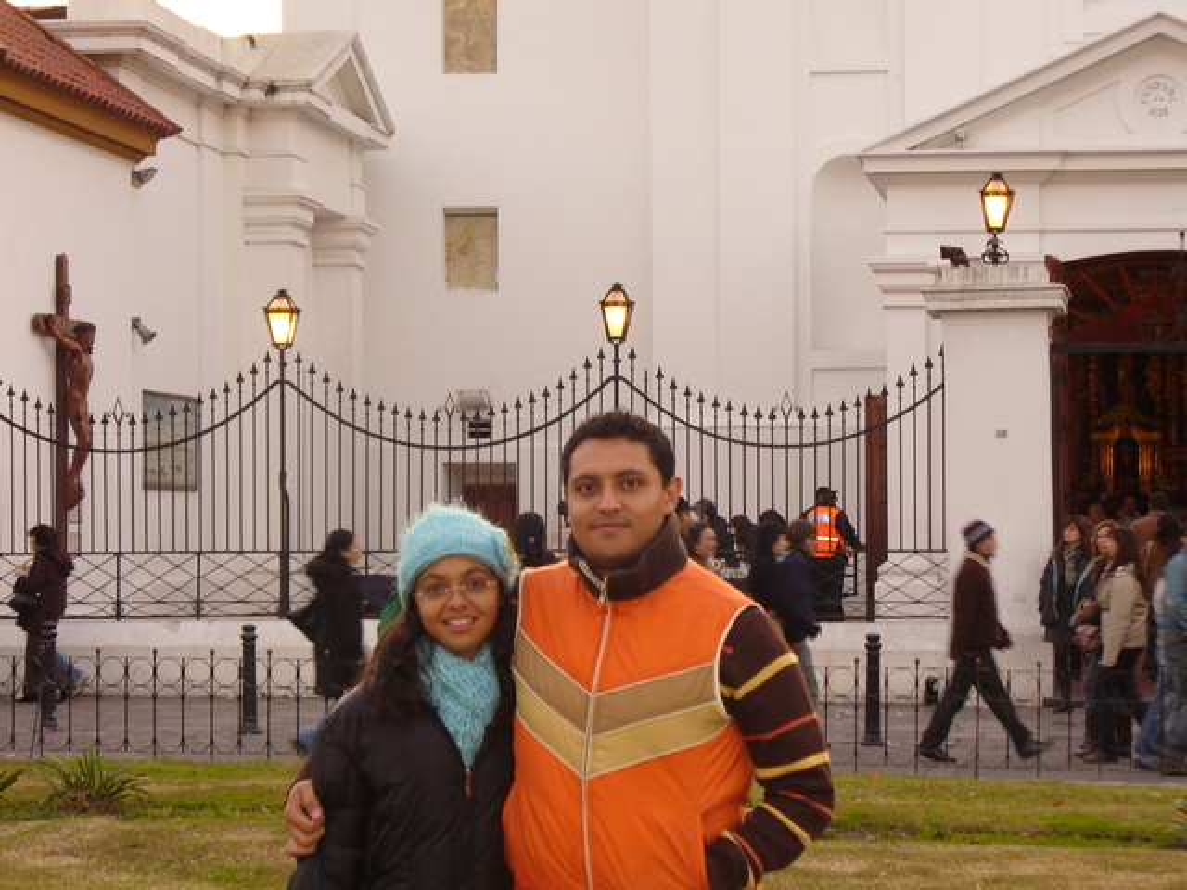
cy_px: 445
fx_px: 3360
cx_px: 594
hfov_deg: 20.0
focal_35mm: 98
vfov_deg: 15.1
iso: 100
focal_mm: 16.1
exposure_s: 1/30
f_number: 3.5
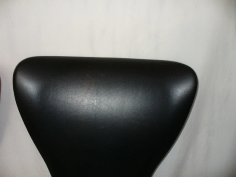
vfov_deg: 38.7
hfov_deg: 50.1
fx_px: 252
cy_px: 88
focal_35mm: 37
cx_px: 118
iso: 100
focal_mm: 6.1
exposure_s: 1/8
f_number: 2.8
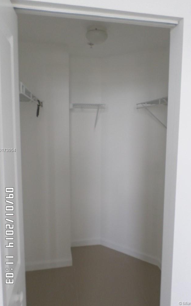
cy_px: 150
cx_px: 109
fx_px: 225
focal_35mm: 27
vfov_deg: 68.4
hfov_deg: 45.9
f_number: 2.5
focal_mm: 4.5
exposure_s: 1/45
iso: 80
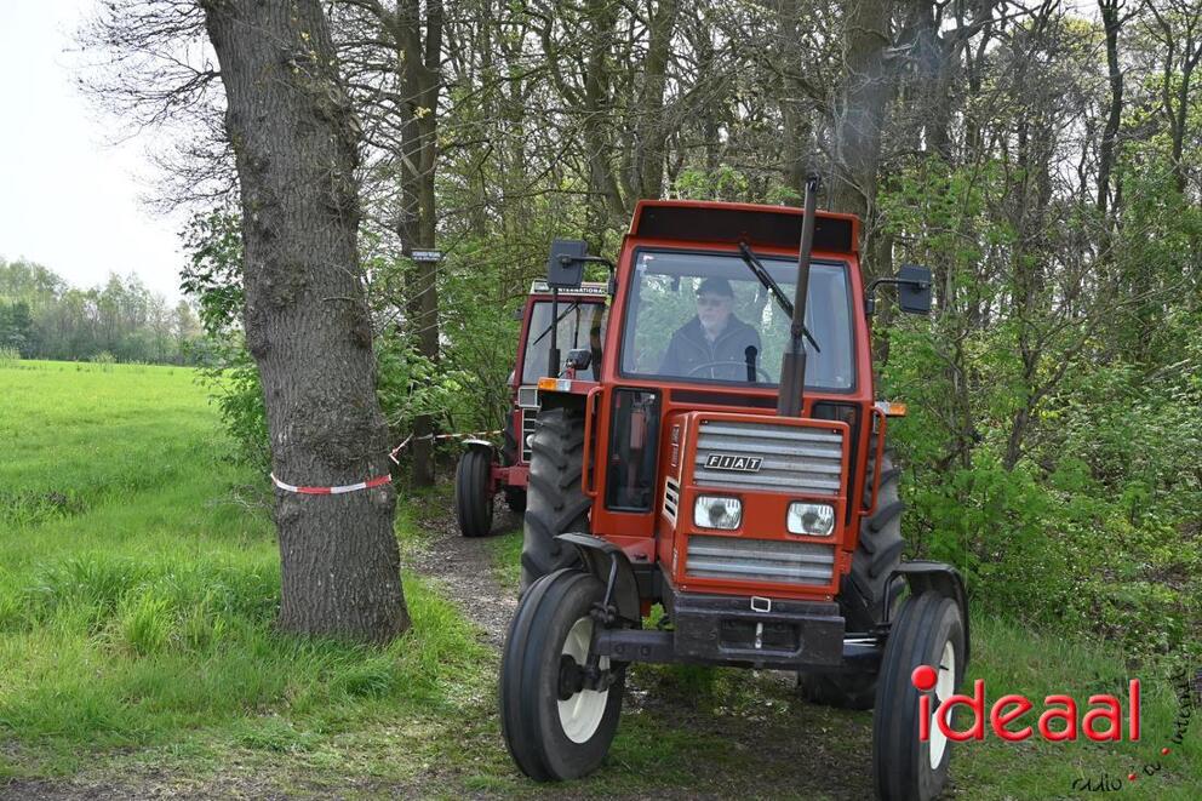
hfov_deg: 46.4
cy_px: 400
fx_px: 1402
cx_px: 601
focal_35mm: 42
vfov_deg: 31.9
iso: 100
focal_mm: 28.5
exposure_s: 1/250
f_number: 5.6
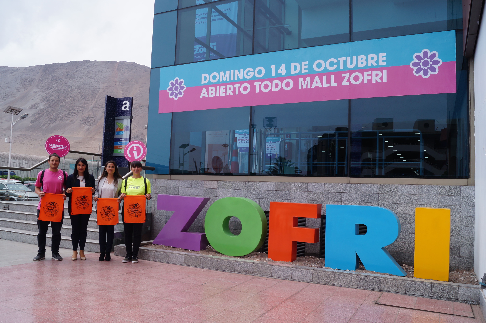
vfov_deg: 43.5
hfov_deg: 62.0
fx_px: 405
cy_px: 162
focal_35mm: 30
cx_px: 243
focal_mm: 20
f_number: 13
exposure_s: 1/125
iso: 100
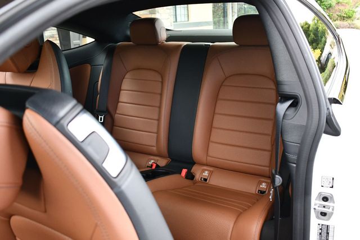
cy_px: 120
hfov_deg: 53.1
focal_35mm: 36
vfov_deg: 36.9
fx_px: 360
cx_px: 180
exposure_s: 1/200
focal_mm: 18
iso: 800
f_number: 3.5
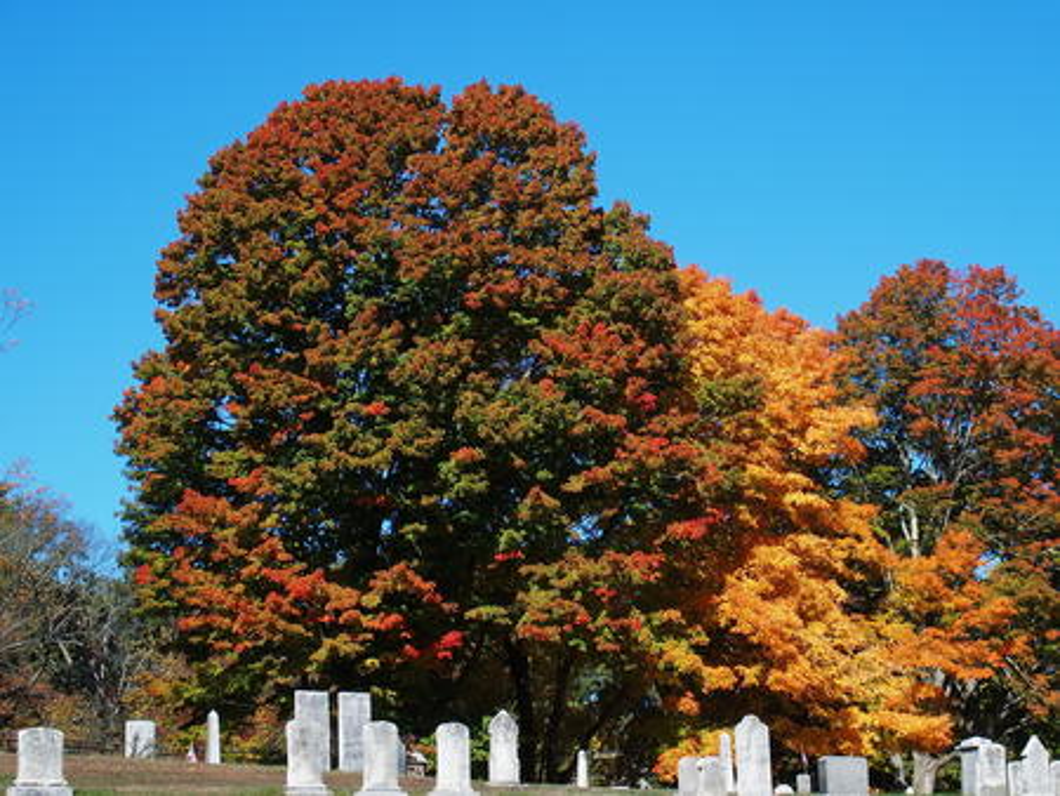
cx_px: 530
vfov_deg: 19.4
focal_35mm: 76
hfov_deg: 25.6
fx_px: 2328
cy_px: 398
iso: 100
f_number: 3.5
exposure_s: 1/1000
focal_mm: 16.1
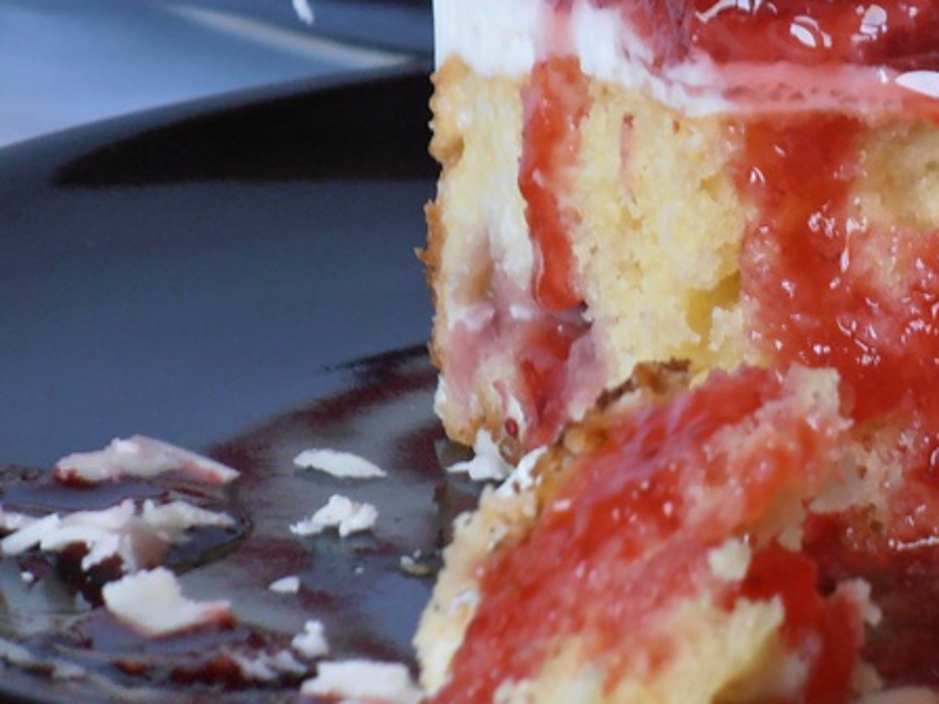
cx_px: 937
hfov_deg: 3.3
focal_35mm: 596
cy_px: 128
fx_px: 16167
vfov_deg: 2.5
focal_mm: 47.27
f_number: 5.8
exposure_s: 1/20
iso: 100
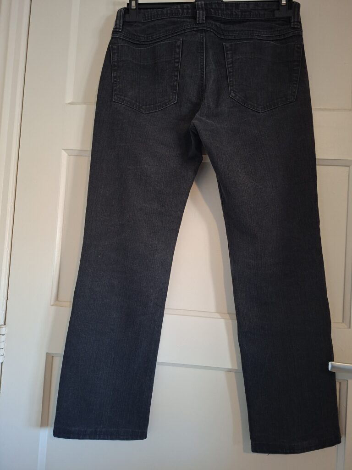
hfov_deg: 58.9
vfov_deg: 73.9
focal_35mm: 23
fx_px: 312
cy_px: 235
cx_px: 176
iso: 400
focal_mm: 5.54
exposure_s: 1/30
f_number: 1.8
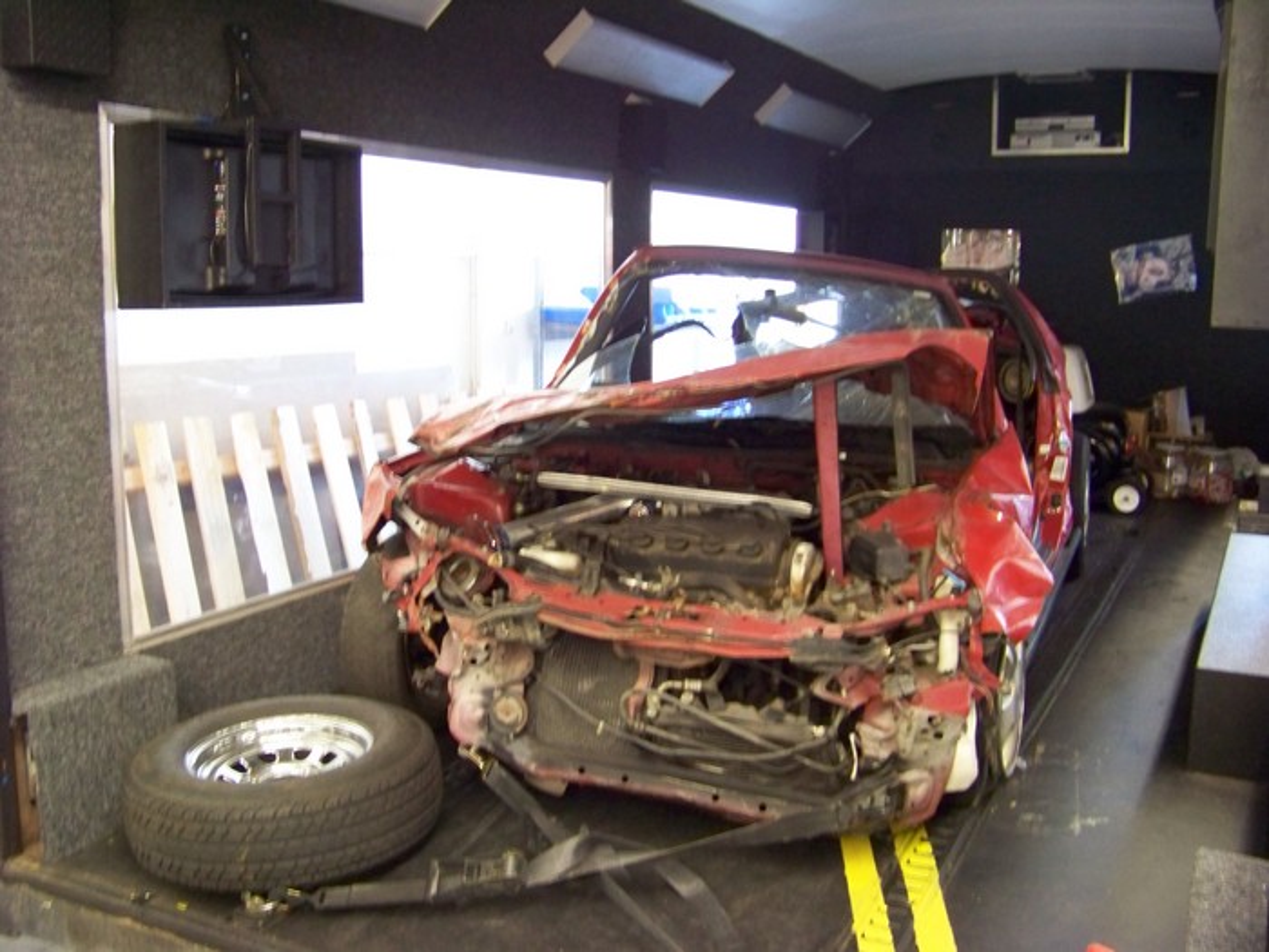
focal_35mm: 36
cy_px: 476
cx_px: 634
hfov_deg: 51.4
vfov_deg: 39.7
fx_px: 1320
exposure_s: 1/6
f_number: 2.8
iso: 400
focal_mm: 5.85
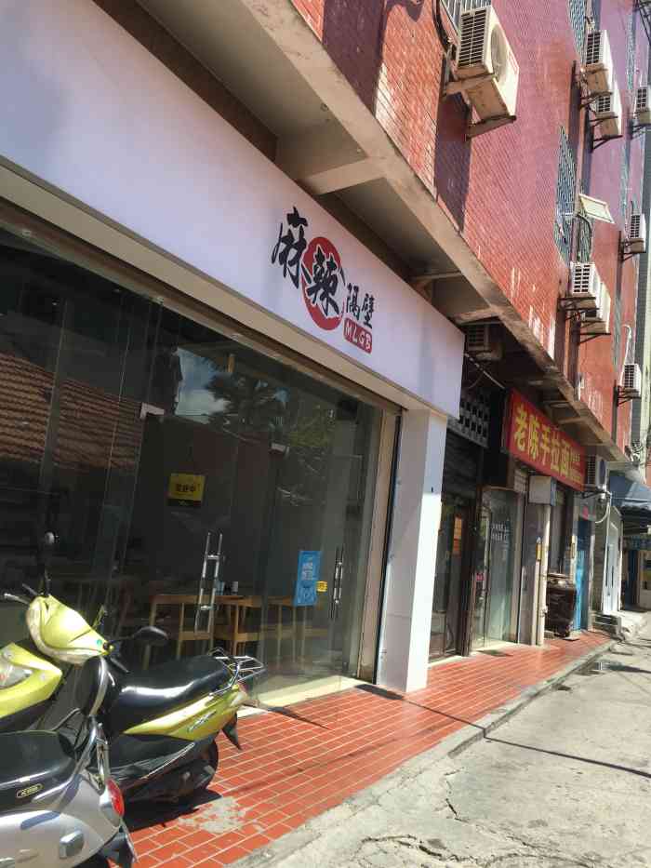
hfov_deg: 48.2
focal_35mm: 29
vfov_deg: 61.7
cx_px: 326
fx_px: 727
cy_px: 434
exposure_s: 1/864
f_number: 2.2
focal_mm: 4.15
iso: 25
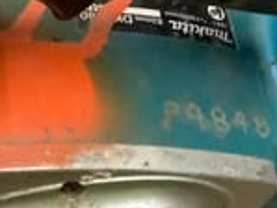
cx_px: 37
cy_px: 146
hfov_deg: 18.6
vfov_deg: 14.2
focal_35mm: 104
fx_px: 833
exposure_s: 1/25
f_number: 2.4
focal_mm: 3.3
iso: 500
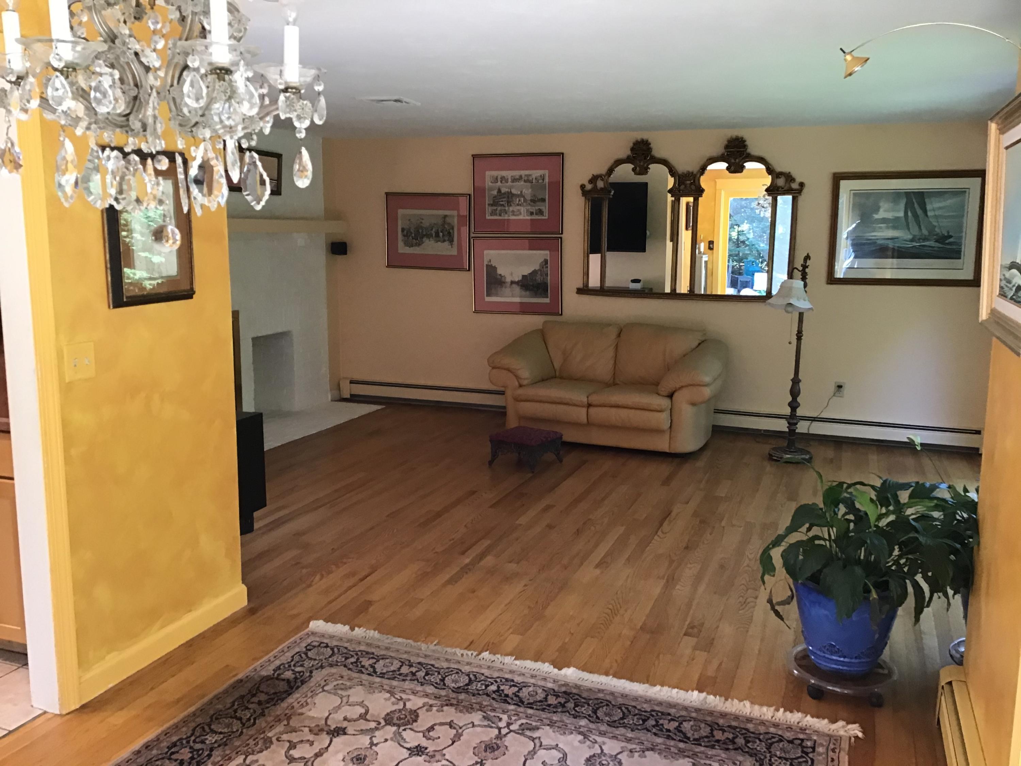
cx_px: 510
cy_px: 383
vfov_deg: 45.4
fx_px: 914
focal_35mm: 31
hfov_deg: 58.4
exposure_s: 1/30
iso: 100
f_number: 2.4
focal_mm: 3.3
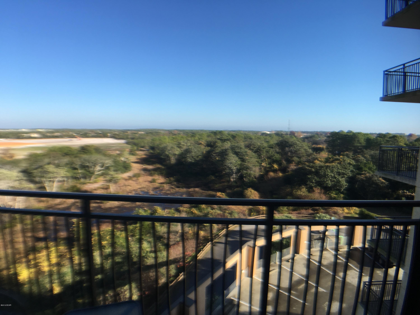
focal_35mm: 29
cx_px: 210
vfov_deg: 48.2
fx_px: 352
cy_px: 158
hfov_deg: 61.7
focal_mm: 4.15
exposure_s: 1/962
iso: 25
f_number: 2.2
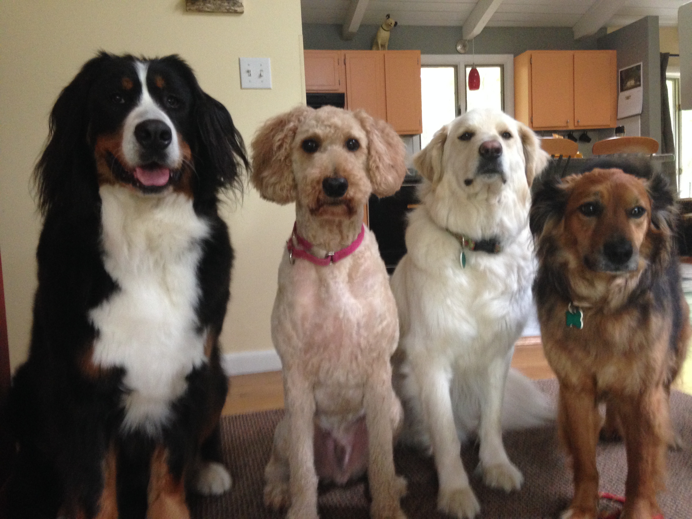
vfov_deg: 42.9
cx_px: 346
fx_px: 660
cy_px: 260
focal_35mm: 33
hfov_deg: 55.4
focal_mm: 4.12
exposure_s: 1/20
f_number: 2.4
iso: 250
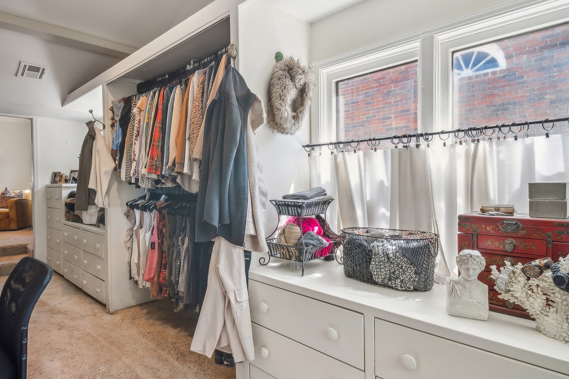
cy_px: 184
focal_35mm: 20
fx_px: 316
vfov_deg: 61.9
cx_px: 242
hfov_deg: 83.4
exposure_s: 1/13
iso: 640
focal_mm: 14
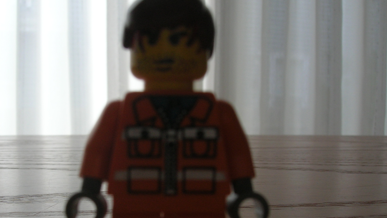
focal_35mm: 48
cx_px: 150
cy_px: 168
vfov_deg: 24.6
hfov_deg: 42.6
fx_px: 493
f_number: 4.9
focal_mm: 5.7
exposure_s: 1/60
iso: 50
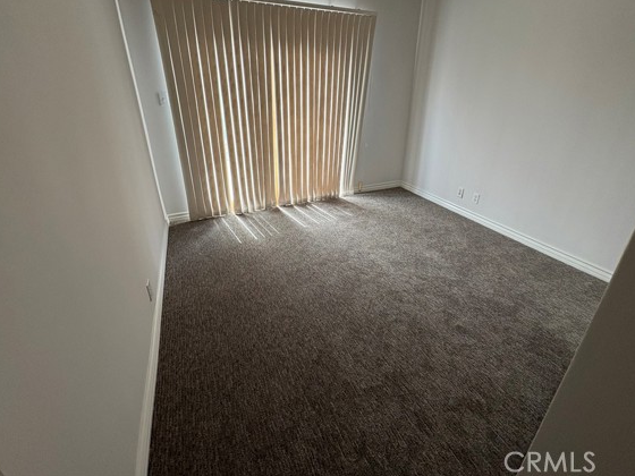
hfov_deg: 94.5
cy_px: 206
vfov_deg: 77.7
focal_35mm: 16
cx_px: 321
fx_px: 294
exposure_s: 1/99
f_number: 2.2
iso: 160
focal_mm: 2.22
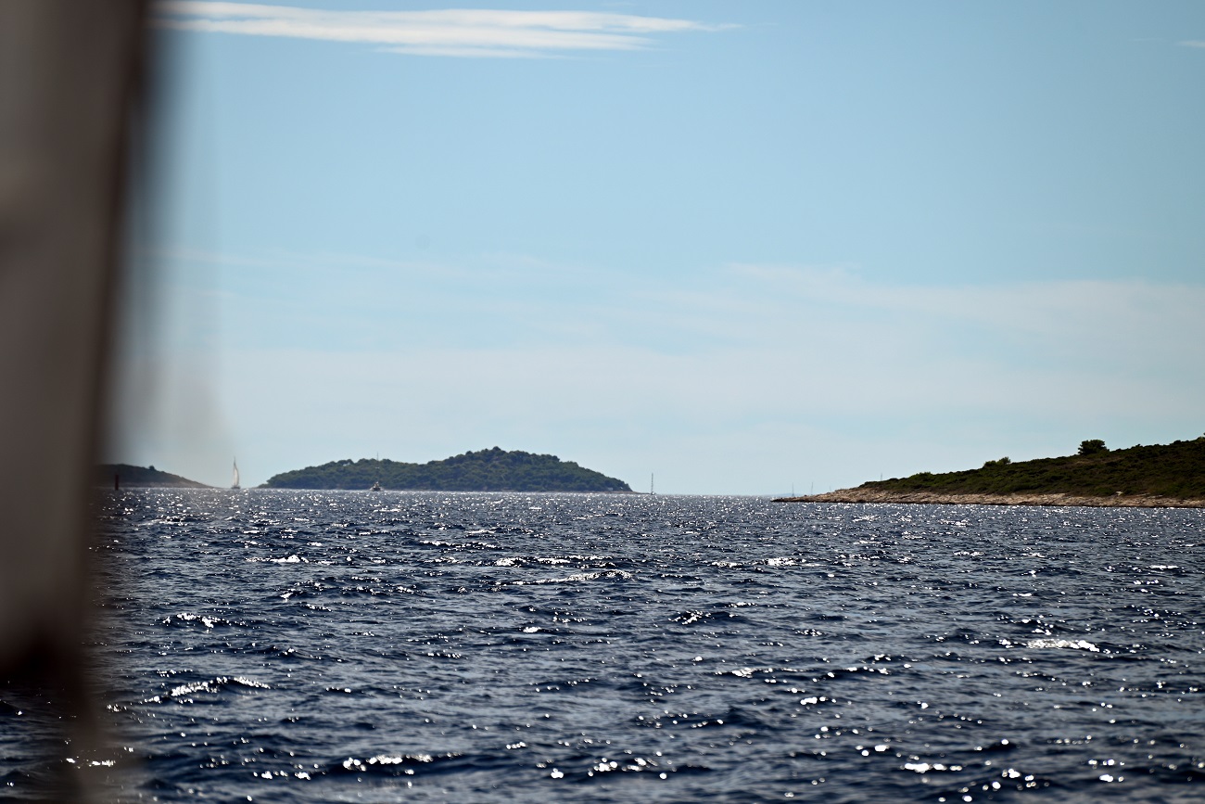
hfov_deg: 8.2
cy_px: 402
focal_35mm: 250
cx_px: 602
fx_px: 8368
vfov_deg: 5.5
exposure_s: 1/1250
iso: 100
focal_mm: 250
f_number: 6.3
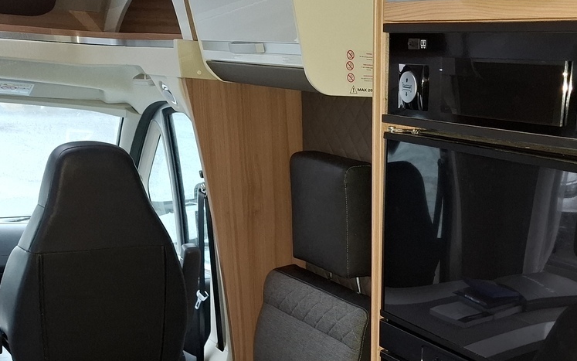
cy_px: 400
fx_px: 739
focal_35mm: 47
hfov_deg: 40.9
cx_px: 457
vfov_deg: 25.4
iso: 400
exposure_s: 1/33
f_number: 1.8
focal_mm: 5.54
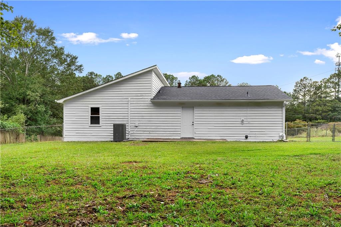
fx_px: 284
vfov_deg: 43.6
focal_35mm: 30
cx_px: 170
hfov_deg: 61.9
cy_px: 114
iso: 100
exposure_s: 1/20
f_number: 8
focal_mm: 30
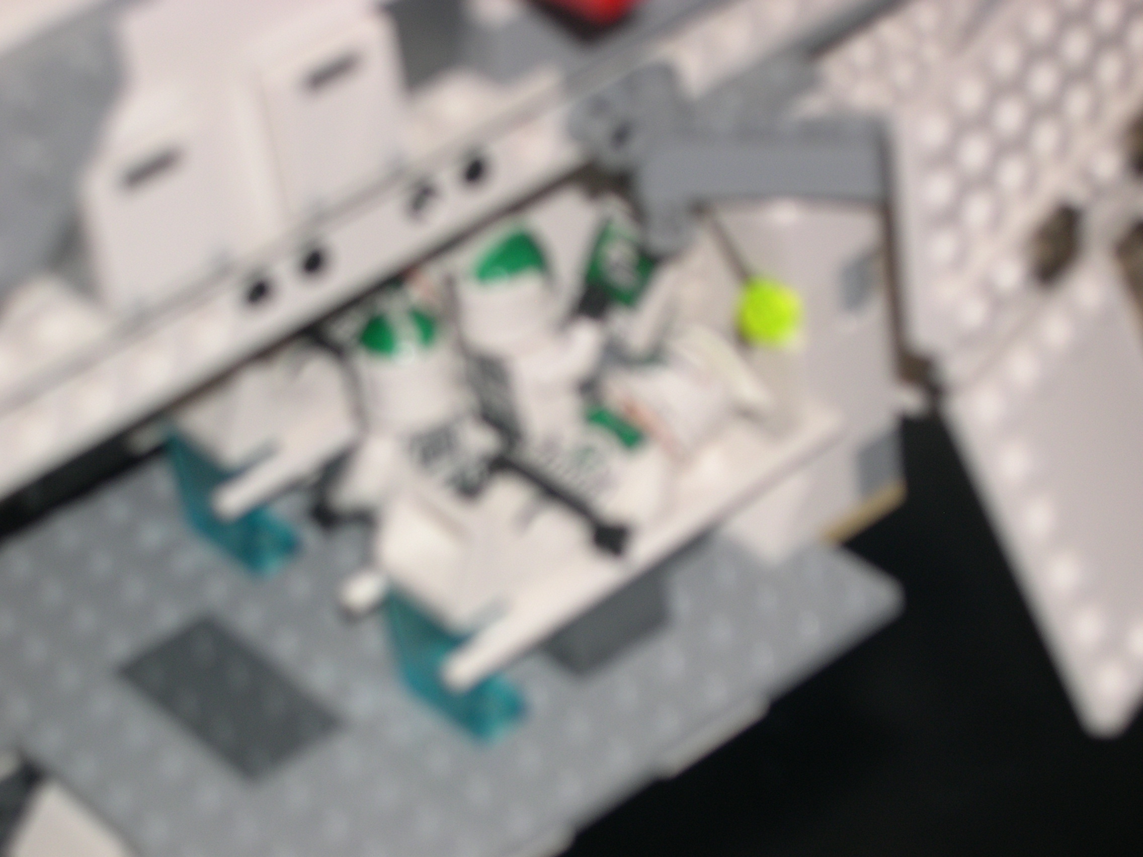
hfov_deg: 19.3
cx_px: 572
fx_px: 3368
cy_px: 428
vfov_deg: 14.5
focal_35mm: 102
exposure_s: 1/60
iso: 100
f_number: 4.8
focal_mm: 21.6
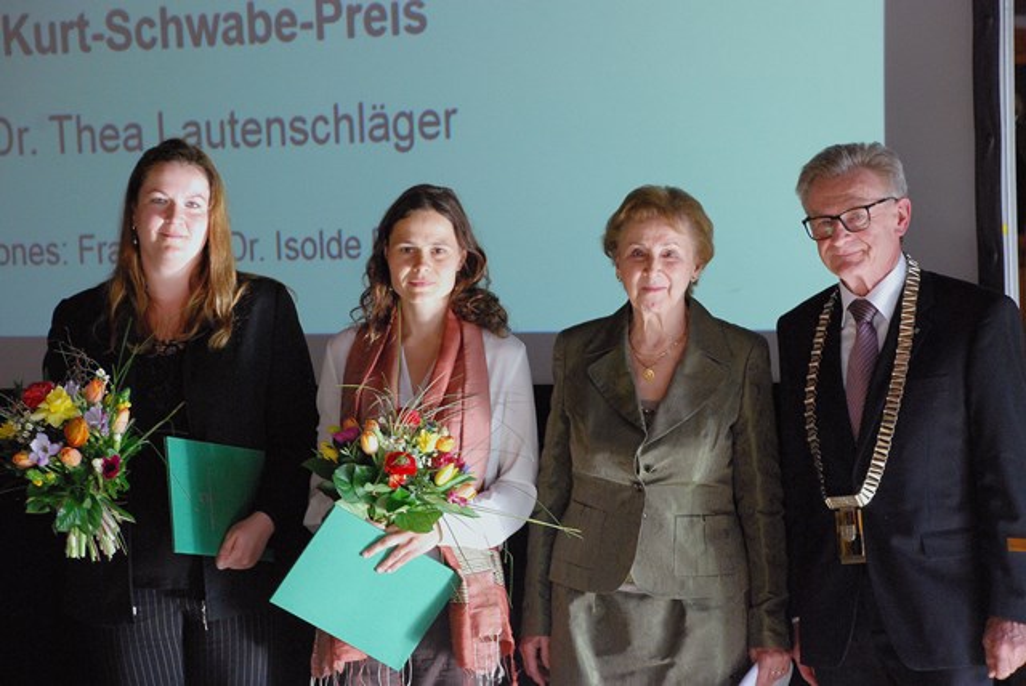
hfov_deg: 18.2
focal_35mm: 112
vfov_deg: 12.2
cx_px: 513
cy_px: 343
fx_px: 3209
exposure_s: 1/40
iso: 1600
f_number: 5.6
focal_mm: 75
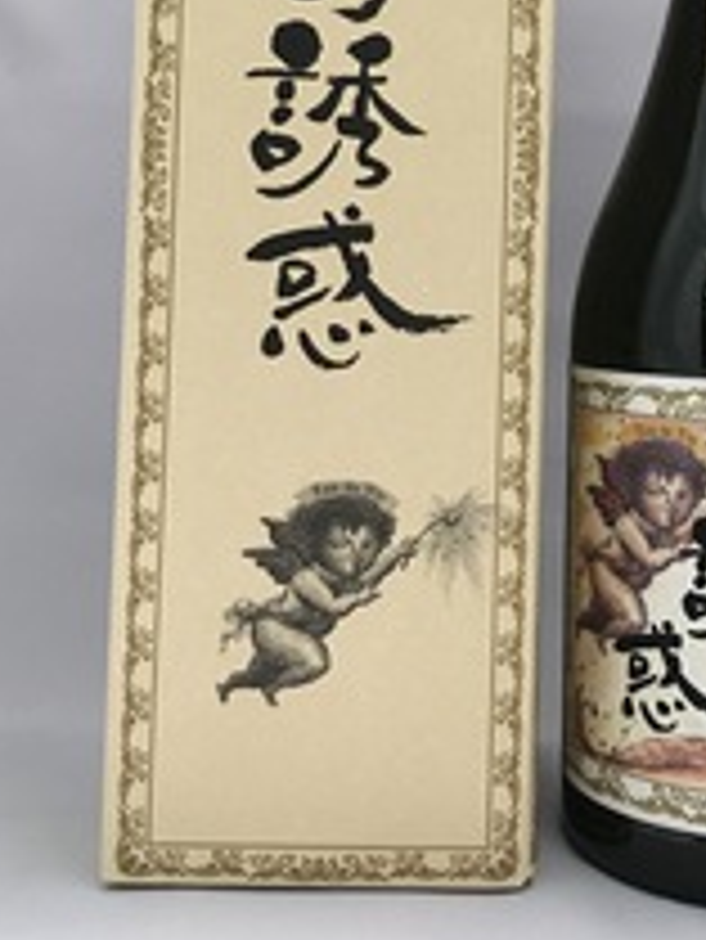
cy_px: 220
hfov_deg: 28.7
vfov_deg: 37.1
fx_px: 1358
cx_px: 535
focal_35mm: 50
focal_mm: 4.15
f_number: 2.2
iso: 200
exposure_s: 1/15
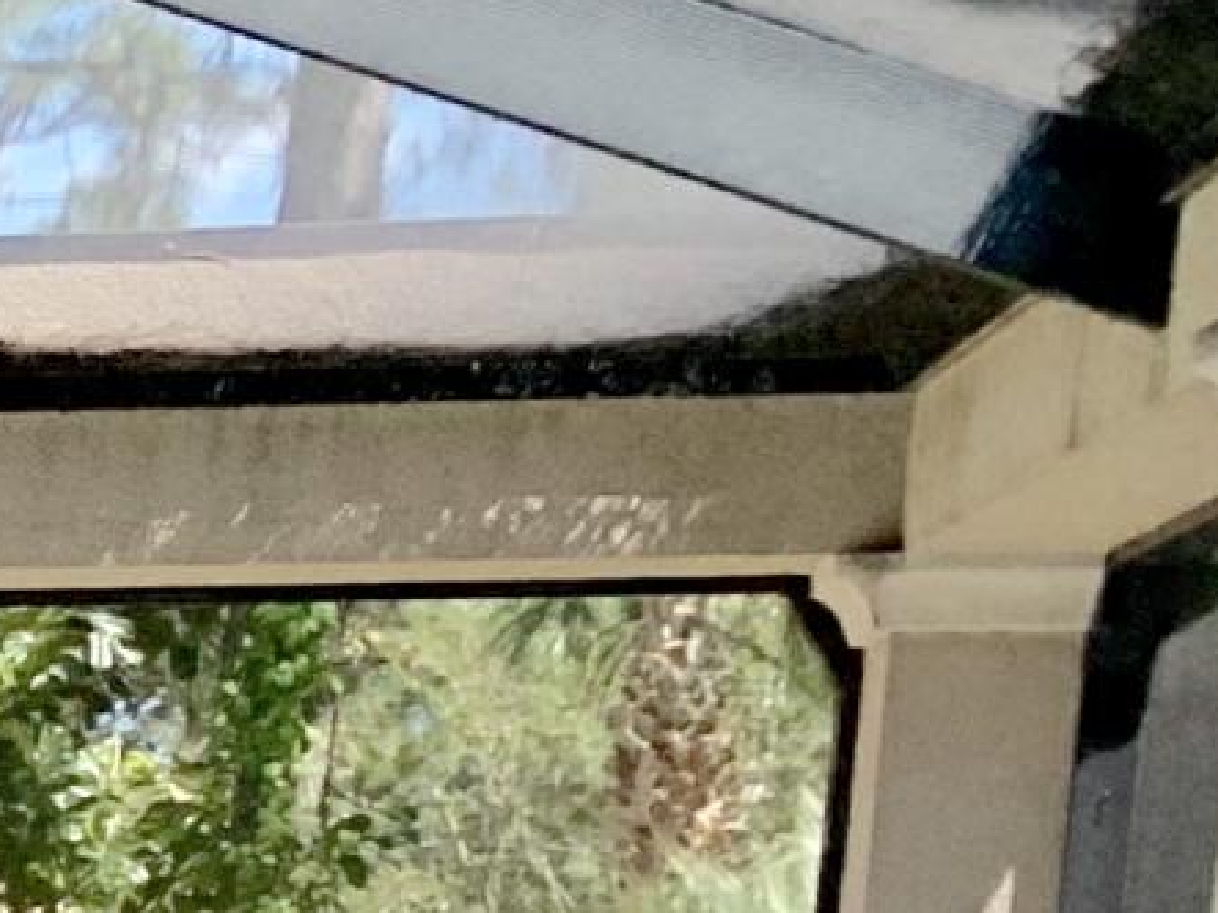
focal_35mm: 176
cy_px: 2230
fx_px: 6191
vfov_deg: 7.8
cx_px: -2755
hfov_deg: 8.7
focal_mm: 4.25
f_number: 1.8
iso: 25
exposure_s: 1/928
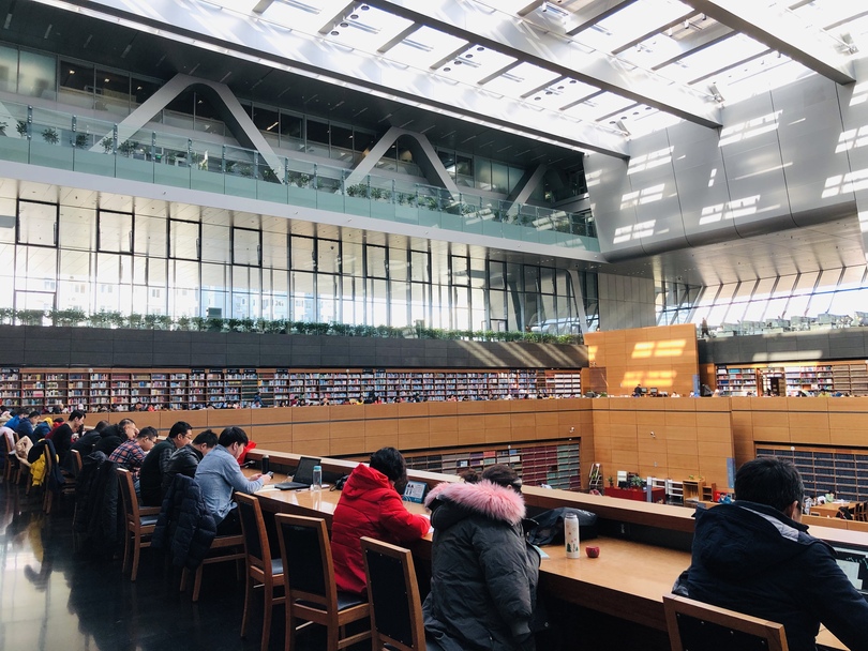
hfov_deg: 63.4
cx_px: 434
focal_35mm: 28
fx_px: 702
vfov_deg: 49.8
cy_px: 326
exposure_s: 1/100
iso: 40
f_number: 1.8
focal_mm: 3.99
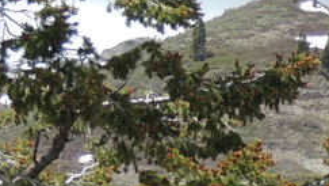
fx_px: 2505
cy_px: 322
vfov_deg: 4.2
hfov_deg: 7.2
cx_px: 709
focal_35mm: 287
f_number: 3.6
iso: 100
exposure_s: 1/640
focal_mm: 8.9
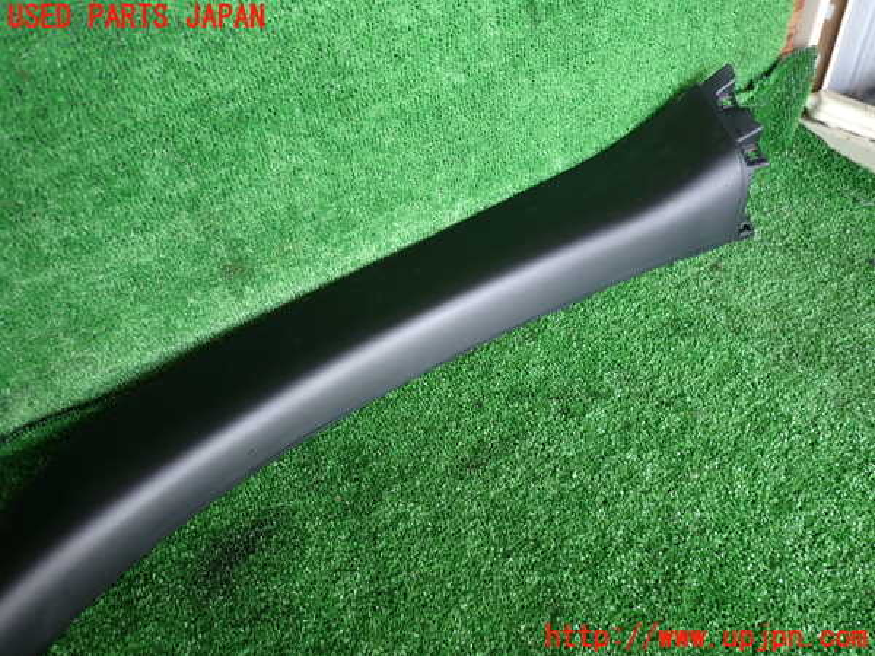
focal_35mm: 25
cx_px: 438
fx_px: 632
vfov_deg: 54.9
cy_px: 328
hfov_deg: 69.4
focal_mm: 4.5
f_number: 2
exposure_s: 1/60
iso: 160
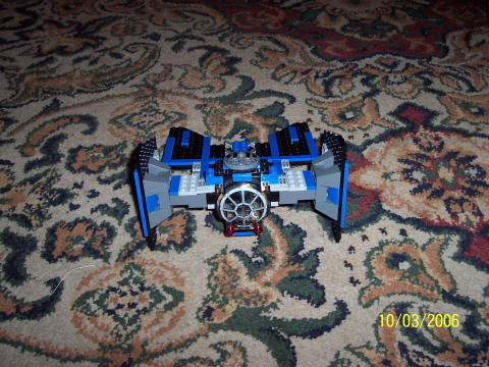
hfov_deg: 50.1
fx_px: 523
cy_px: 184
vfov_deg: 38.7
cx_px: 244
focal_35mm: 37
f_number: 2.8
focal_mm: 5.6
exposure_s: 1/60
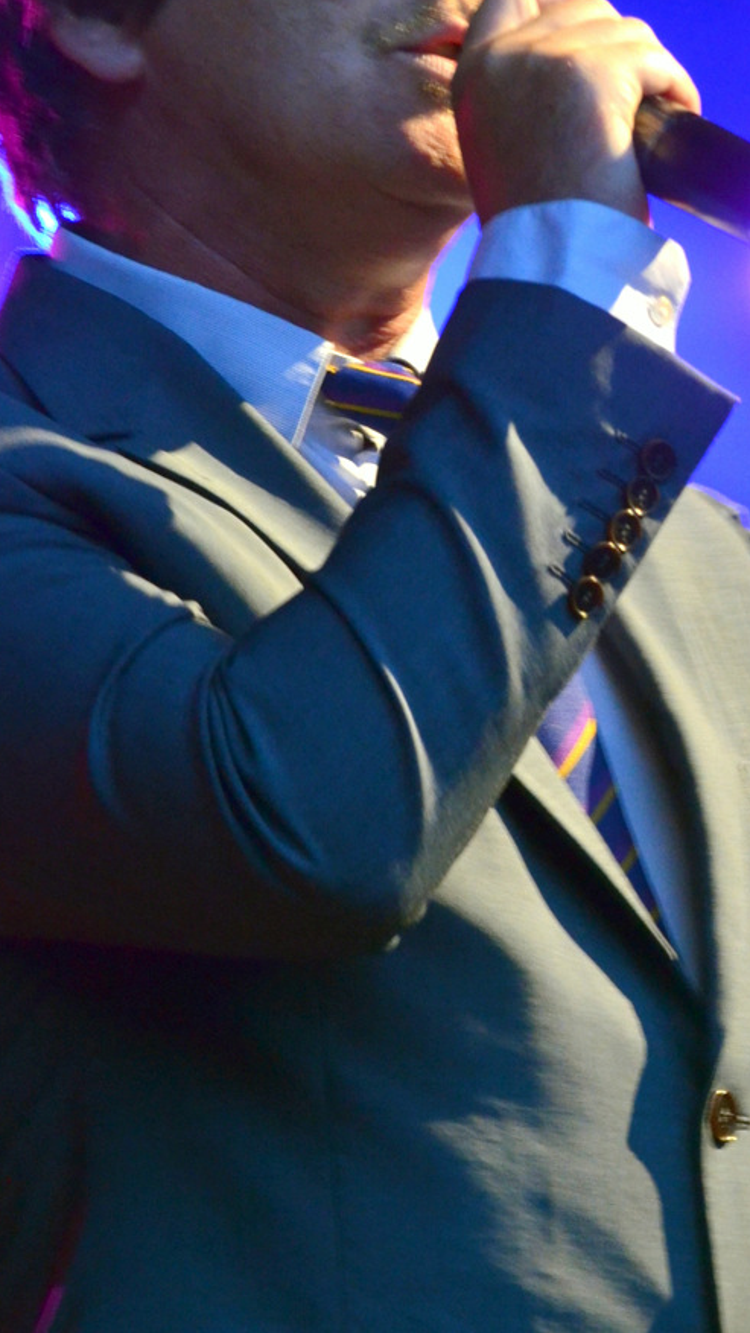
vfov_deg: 6.0
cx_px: 528
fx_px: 12650
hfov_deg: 3.4
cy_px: 517
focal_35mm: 358
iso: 1600
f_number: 4.8
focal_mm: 125
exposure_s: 1/80
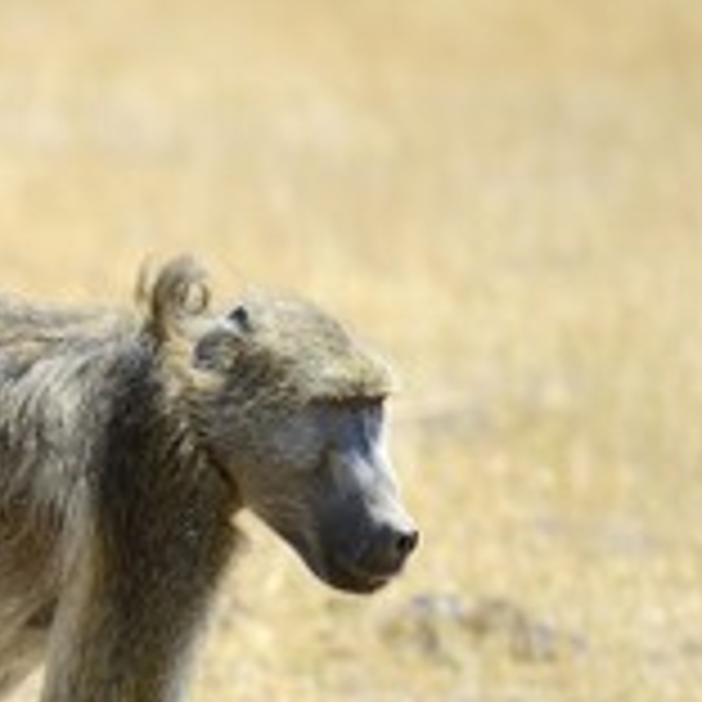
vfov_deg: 2.7
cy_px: 590
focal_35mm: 641
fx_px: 14707
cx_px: -104
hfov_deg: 2.7
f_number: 4.5
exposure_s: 1/1000
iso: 200
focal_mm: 280
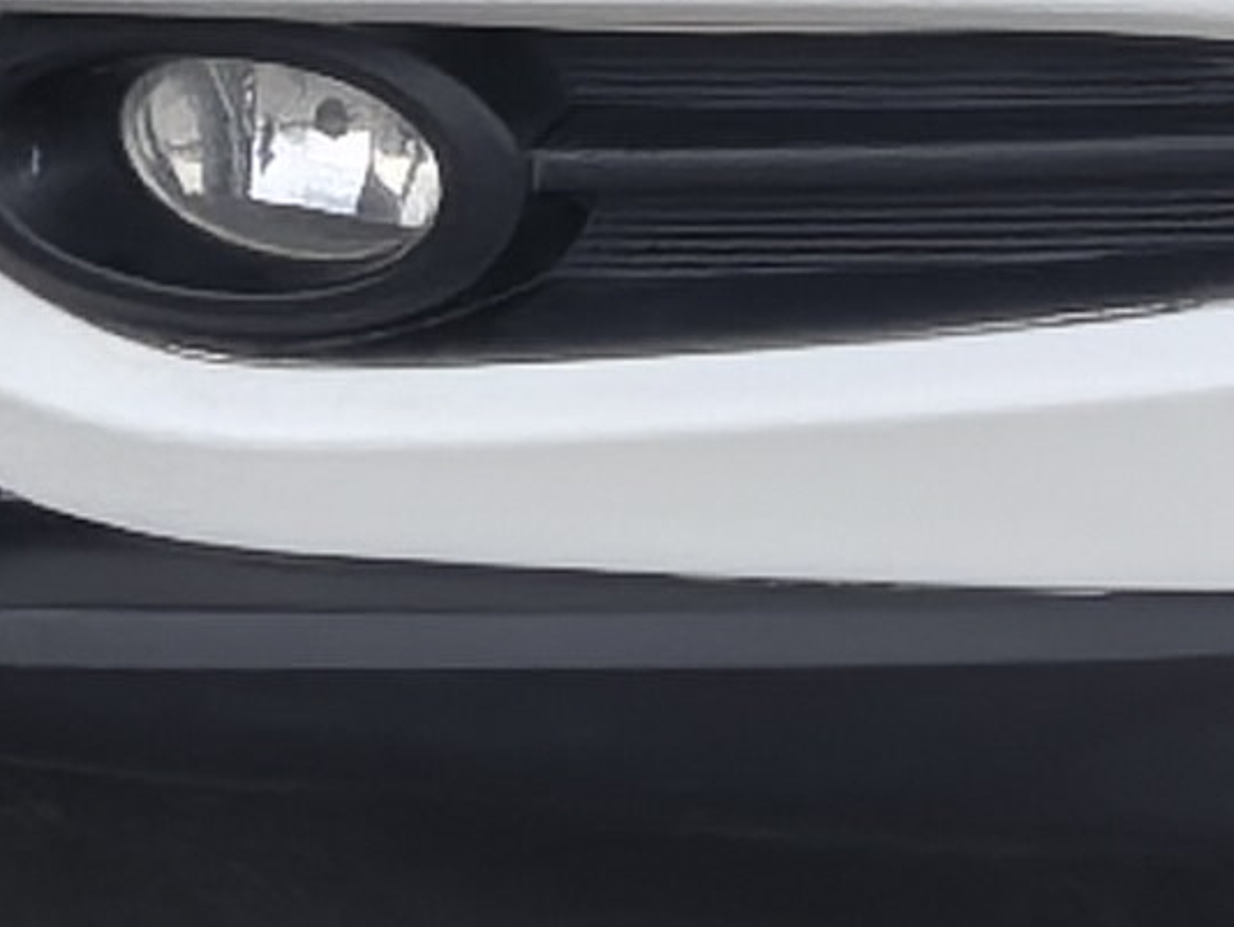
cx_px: 1844
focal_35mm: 345
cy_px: -1107
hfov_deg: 5.7
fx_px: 12304
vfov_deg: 4.2
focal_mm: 5.35
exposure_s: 1/979
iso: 50
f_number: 1.8
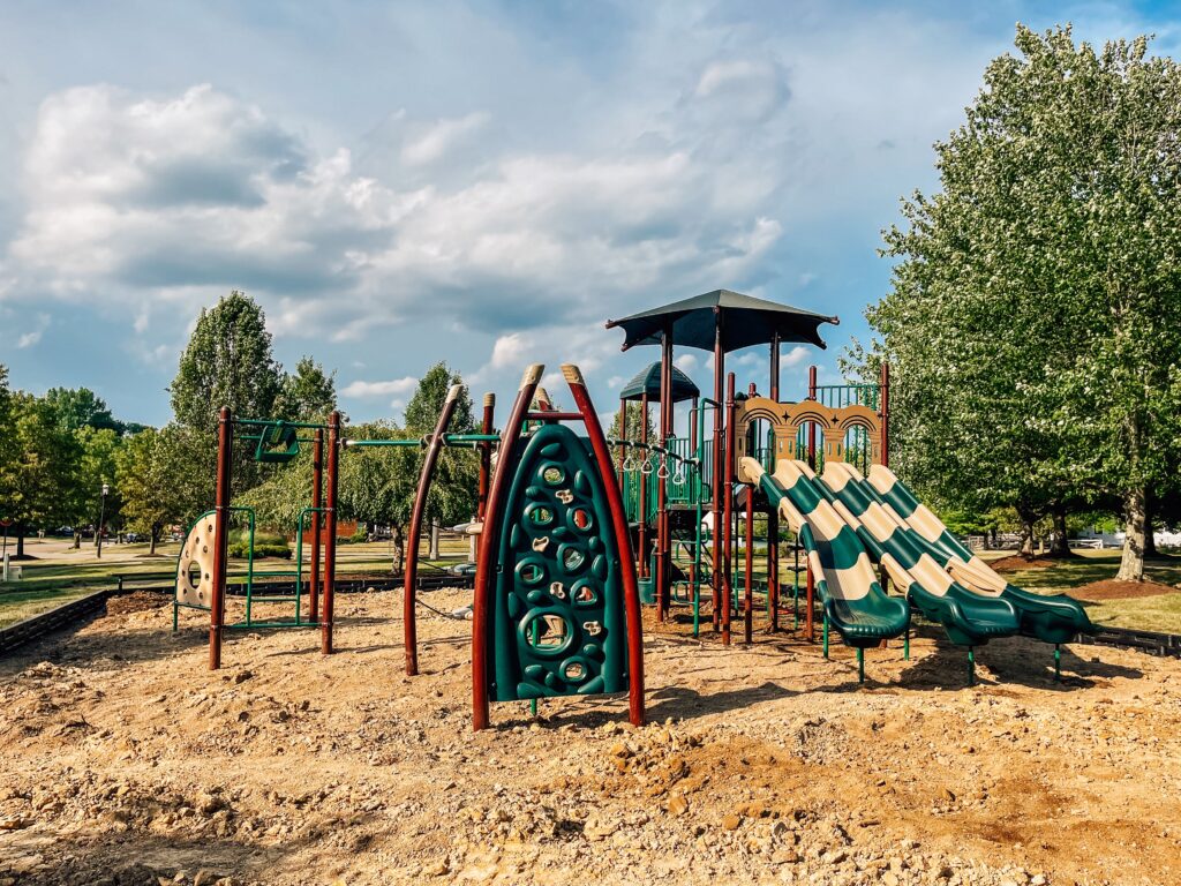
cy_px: 443
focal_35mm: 25
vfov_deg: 54.9
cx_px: 590
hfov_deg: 69.4
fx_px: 853
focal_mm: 5.1
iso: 32
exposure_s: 1/4000
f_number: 1.6
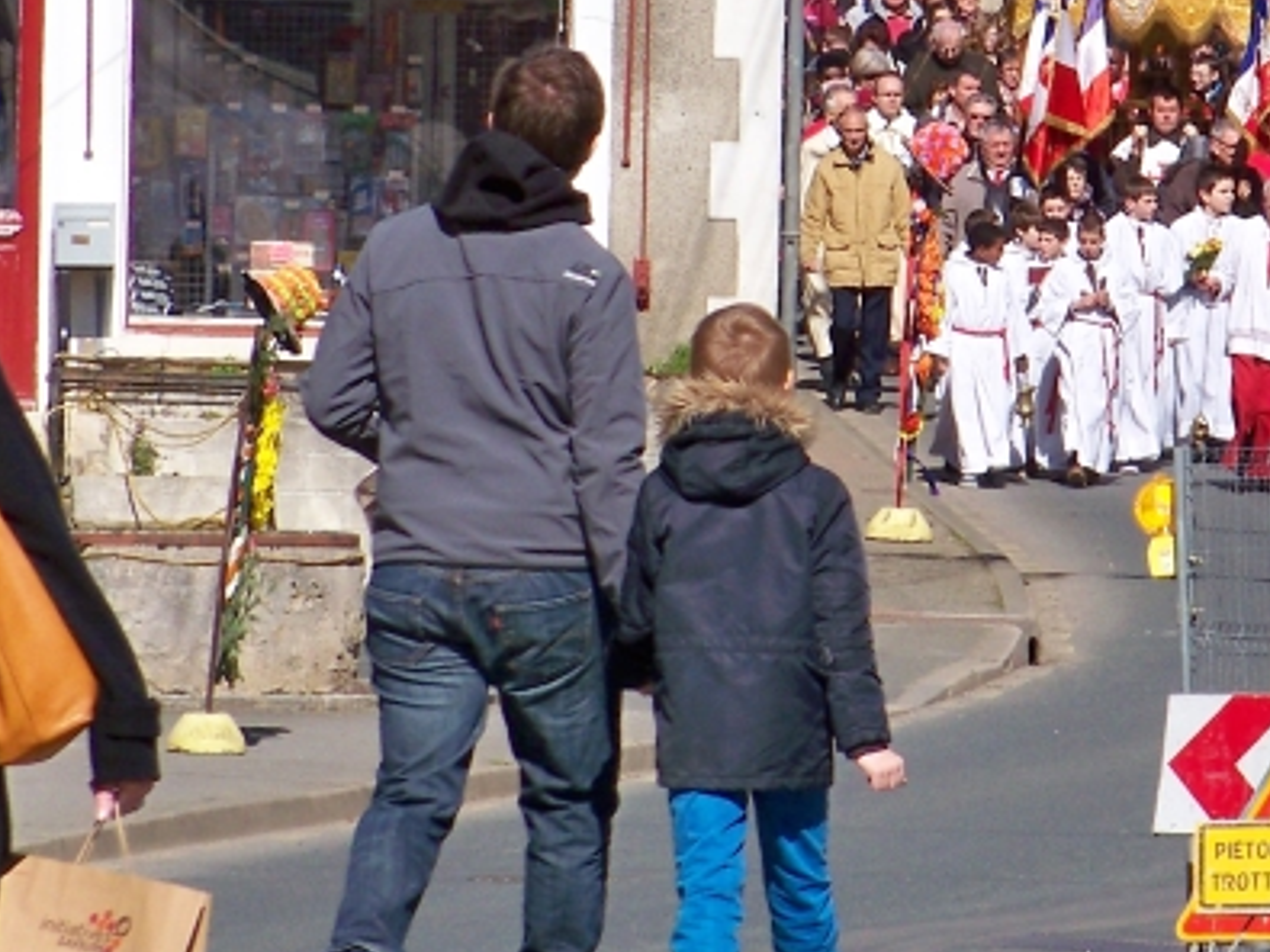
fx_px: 28131
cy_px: 309
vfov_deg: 1.9
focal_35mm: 767
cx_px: 1267
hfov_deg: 2.6
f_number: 5.6
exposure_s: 1/500
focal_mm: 49.7
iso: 100
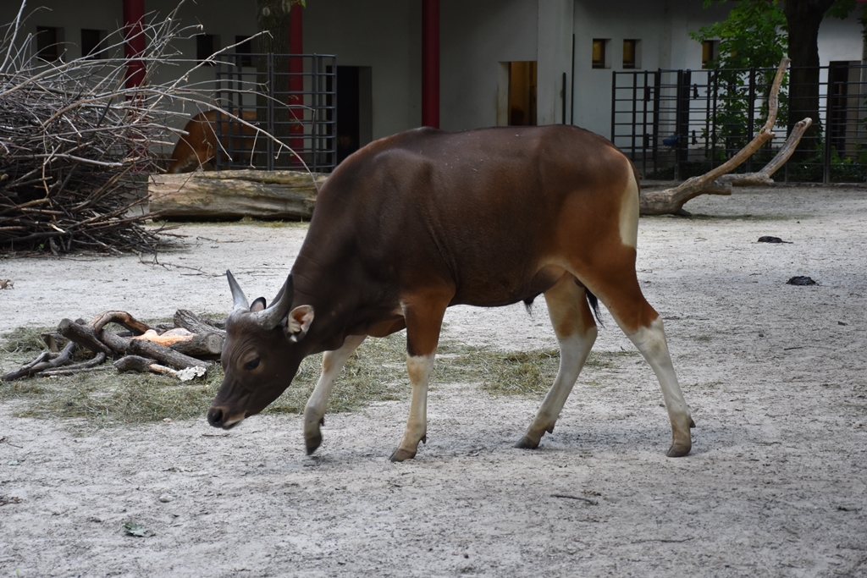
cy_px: 289
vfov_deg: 16.3
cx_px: 434
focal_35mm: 84
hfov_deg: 24.2
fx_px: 2023
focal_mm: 56
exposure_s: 1/160
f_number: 4.8
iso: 800
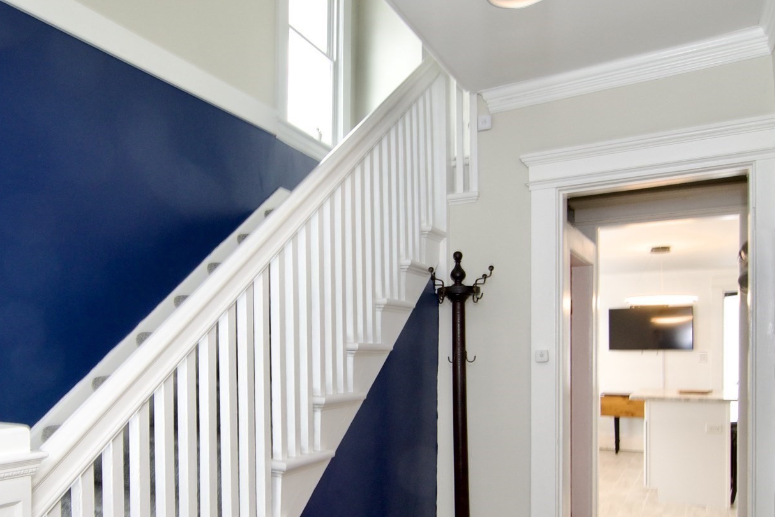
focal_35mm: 28
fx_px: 600
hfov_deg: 65.5
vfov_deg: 45.7
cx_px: 340
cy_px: 358
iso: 320
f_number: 7.1
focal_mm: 11
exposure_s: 1/15
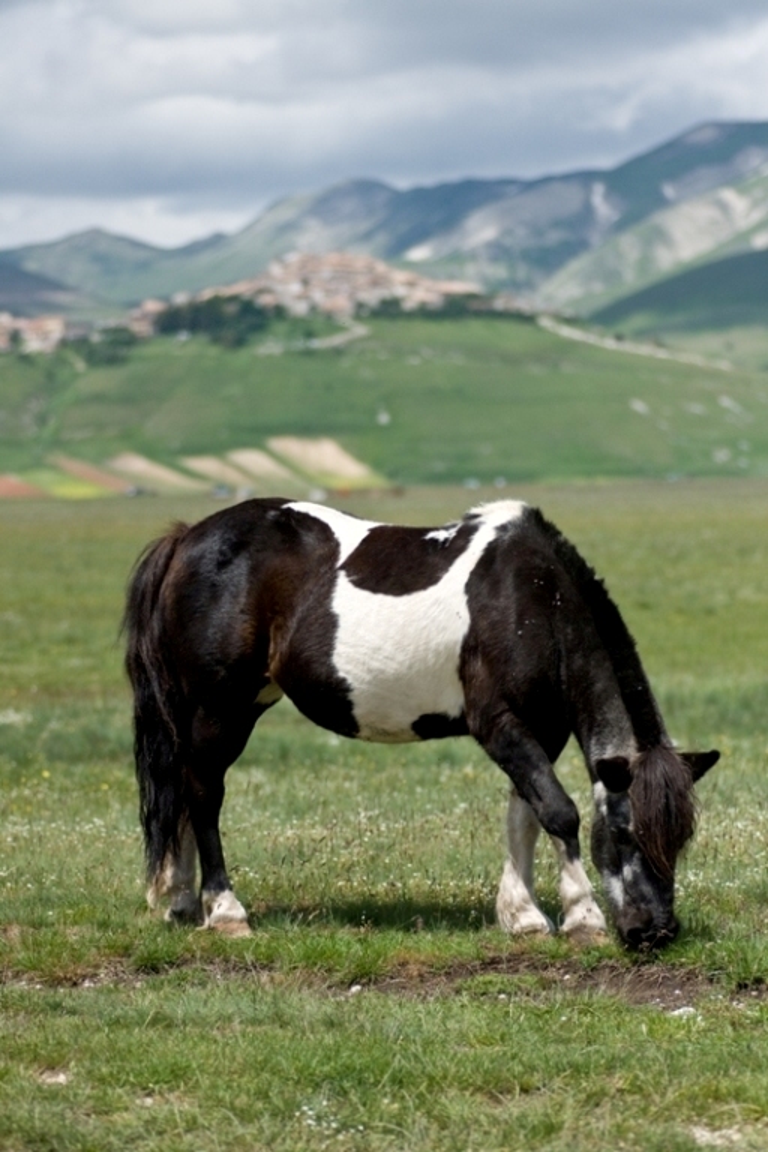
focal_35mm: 135
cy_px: 576
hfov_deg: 10.2
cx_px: 384
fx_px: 4320
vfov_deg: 15.2
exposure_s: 1/6400
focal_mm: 90
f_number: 2.8
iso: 200
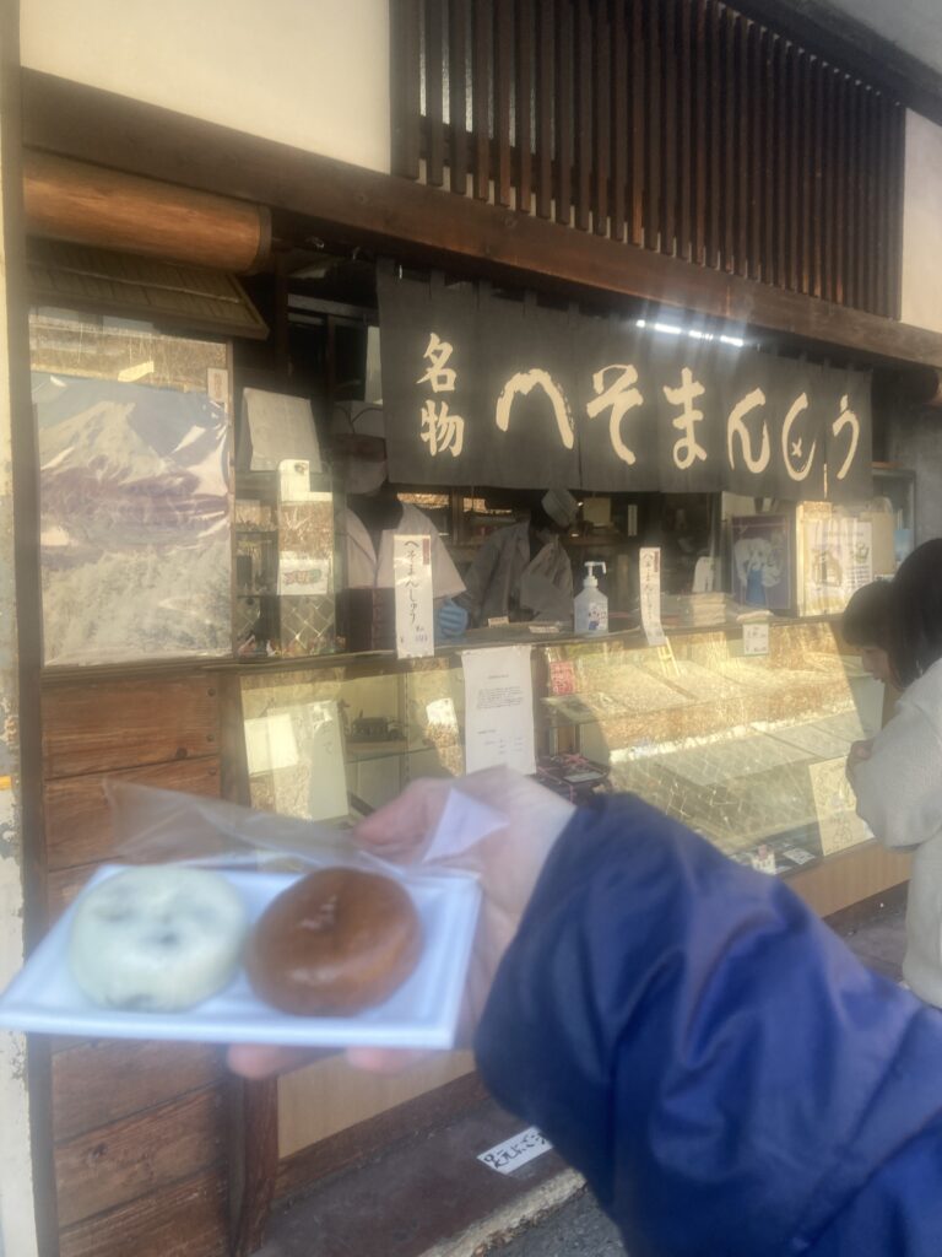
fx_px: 1016
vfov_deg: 63.4
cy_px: 628
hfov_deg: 49.7
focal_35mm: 28
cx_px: 471
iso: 40
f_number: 1.8
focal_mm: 3.99
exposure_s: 1/100
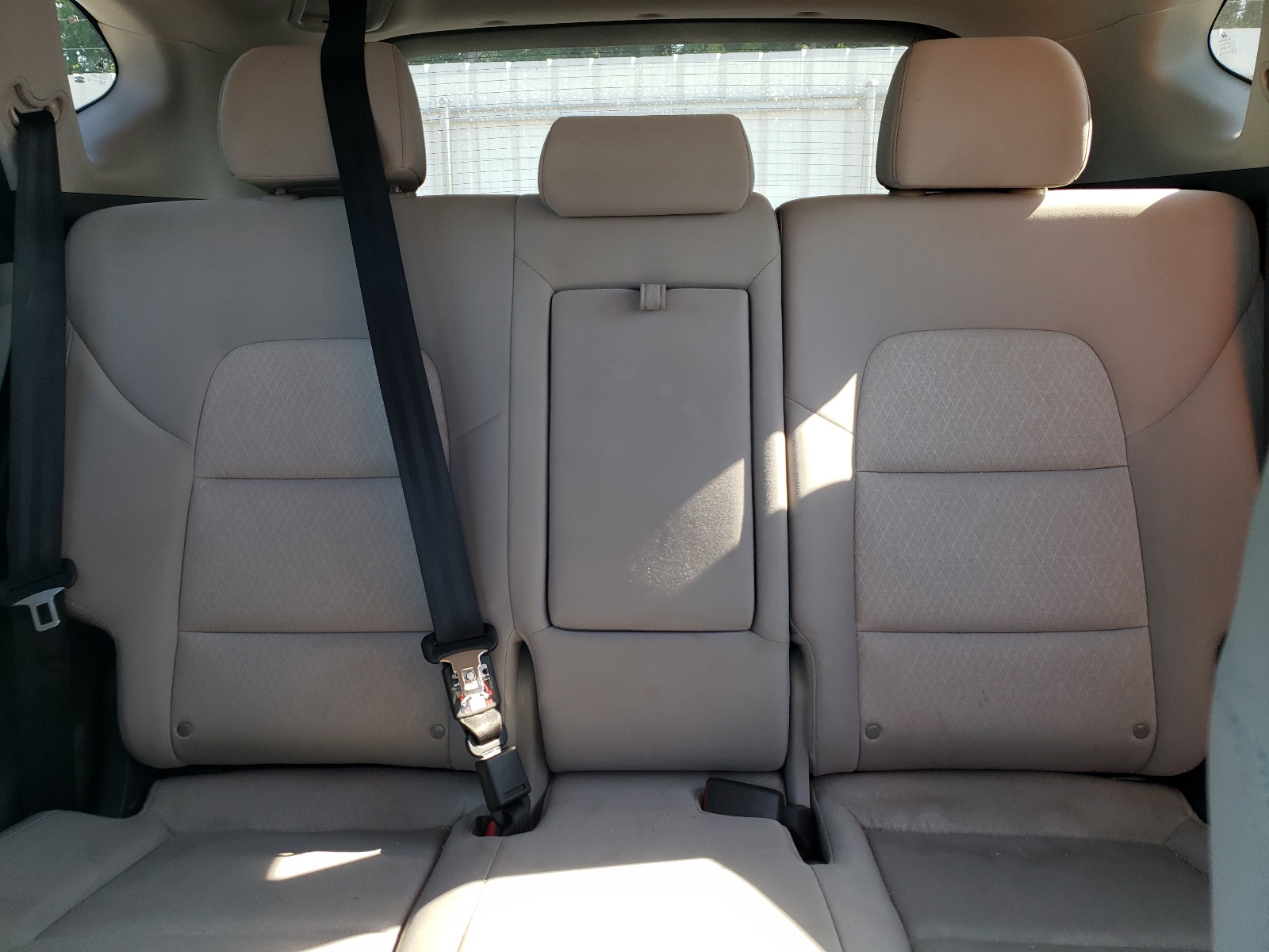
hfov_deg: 67.3
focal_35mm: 26
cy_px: 476
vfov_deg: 53.1
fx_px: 953
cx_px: 634
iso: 56
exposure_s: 1/100
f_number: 1.5
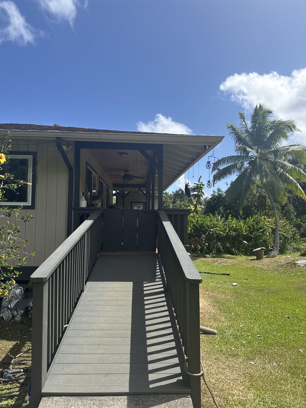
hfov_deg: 56.8
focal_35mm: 24
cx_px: 153
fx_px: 283
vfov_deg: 71.6
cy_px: 204
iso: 100
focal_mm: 6.76
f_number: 1.78
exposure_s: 1/4975
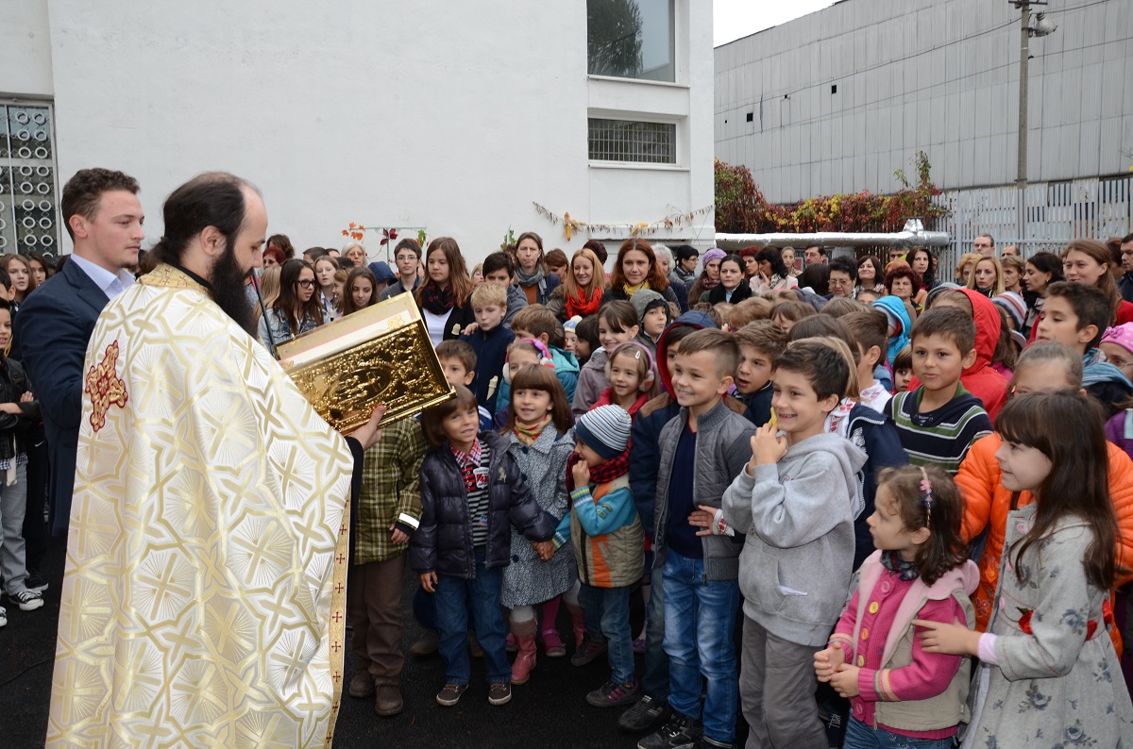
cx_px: 566
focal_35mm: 27
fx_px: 848
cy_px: 374
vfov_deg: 47.7
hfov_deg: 67.5
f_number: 6.3
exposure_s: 1/50
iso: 200
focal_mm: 18
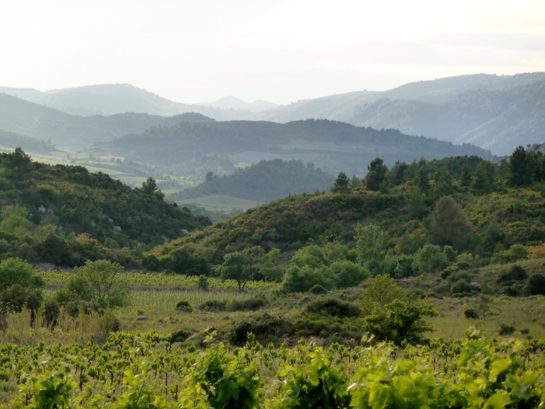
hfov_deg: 9.4
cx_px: 272
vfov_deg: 7.1
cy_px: 204
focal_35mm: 210
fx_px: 3306
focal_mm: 34.4
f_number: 4.6
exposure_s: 1/200
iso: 125
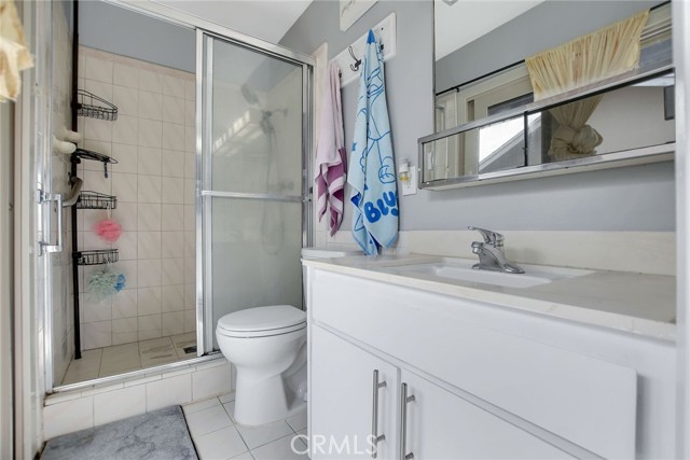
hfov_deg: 100.4
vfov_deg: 77.4
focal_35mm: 15
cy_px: 230
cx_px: 345
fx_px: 288
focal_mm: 10
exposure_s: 1/200
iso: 400
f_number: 7.1
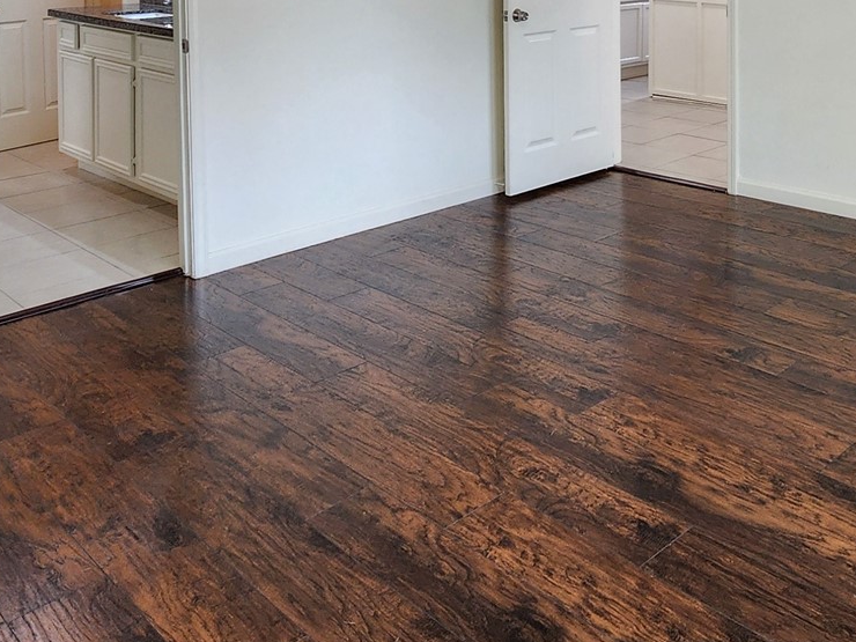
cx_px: 577
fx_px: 890
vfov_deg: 34.5
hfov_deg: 50.3
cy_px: -56
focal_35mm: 36
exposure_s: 1/60
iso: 160
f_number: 2.2
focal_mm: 2.2
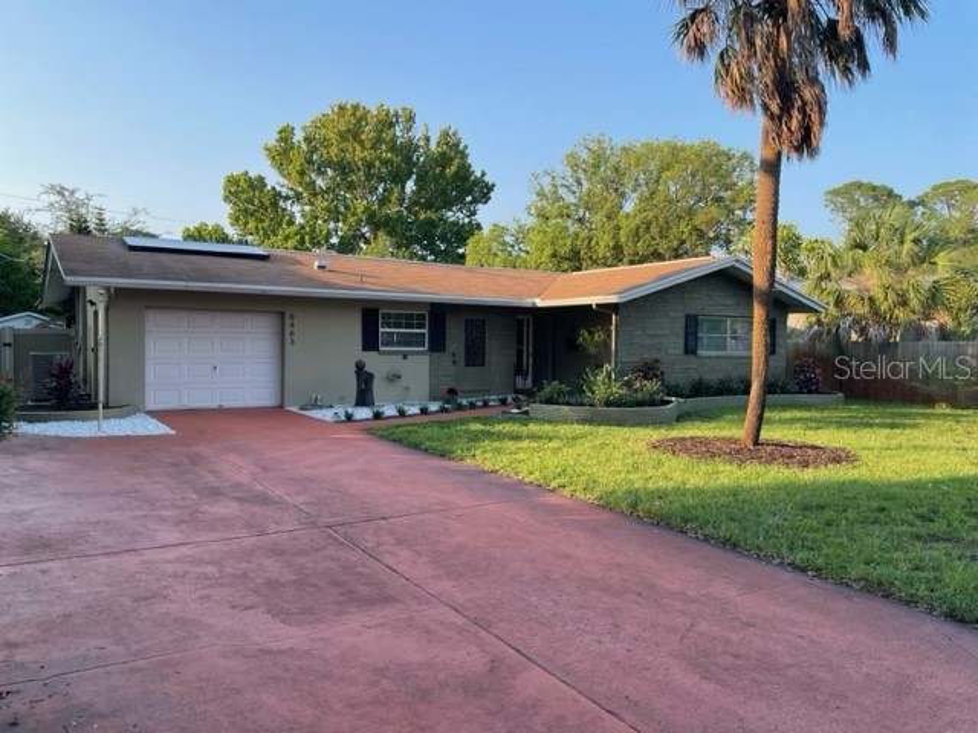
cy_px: 366
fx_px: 735
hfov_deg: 67.3
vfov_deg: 53.1
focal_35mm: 26
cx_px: 489
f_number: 1.6
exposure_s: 1/734
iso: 32
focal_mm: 4.2
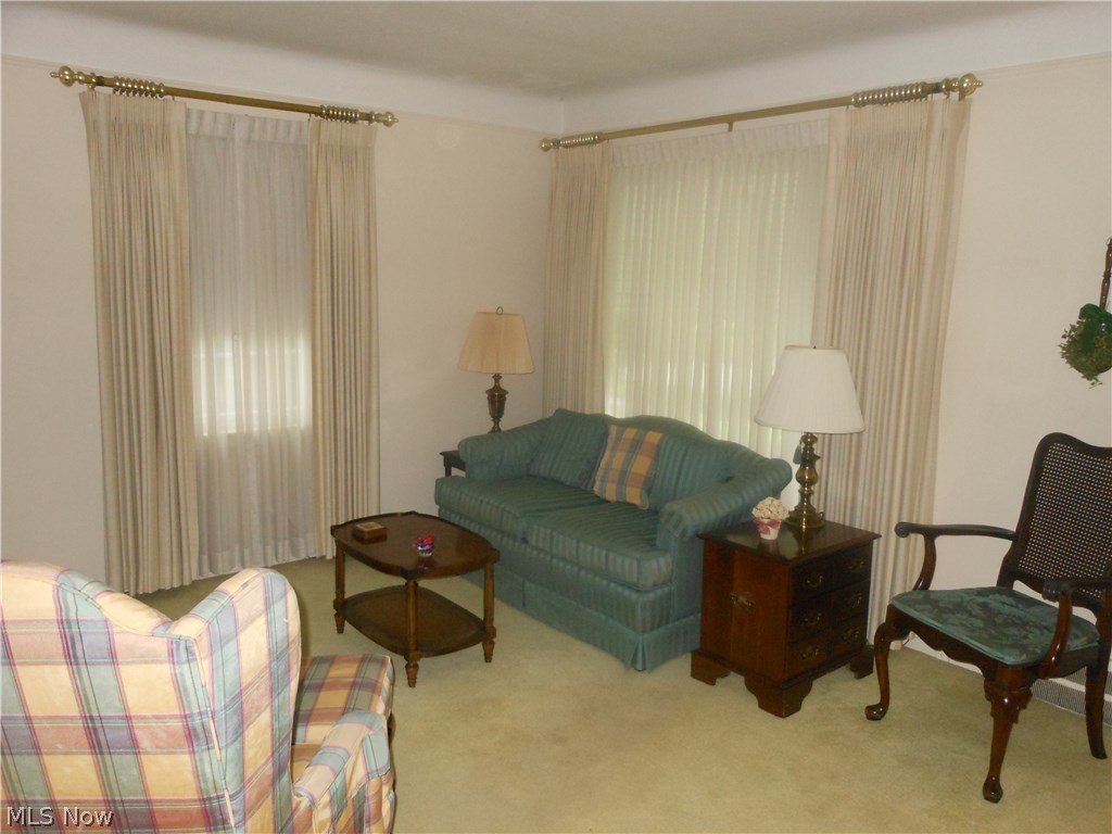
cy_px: 417
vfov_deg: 49.7
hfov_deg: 63.4
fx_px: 899
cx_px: 556
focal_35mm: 28
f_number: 3.7
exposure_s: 1/25
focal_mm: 5
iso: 400
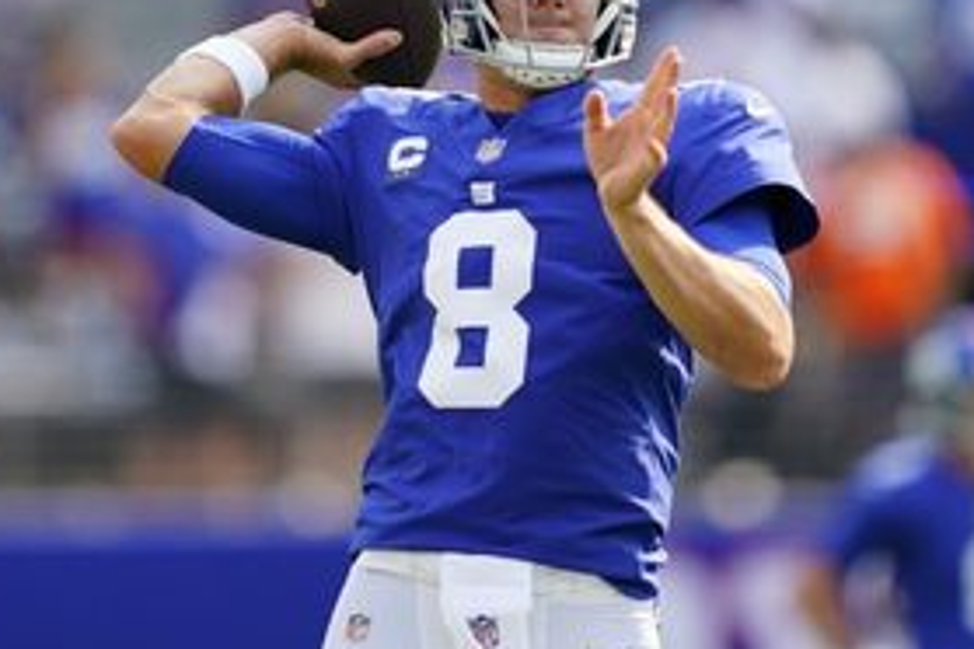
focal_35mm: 573
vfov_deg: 2.4
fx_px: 15502
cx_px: 593
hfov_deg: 3.6
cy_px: 253
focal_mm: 400
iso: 320
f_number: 2.8
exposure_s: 1/2500
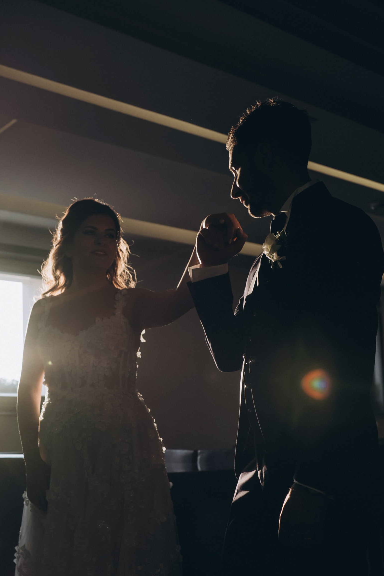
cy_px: 362
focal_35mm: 45
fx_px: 720
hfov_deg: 29.6
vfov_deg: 43.2
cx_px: 124
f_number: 2
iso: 160
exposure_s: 1/320
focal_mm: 18
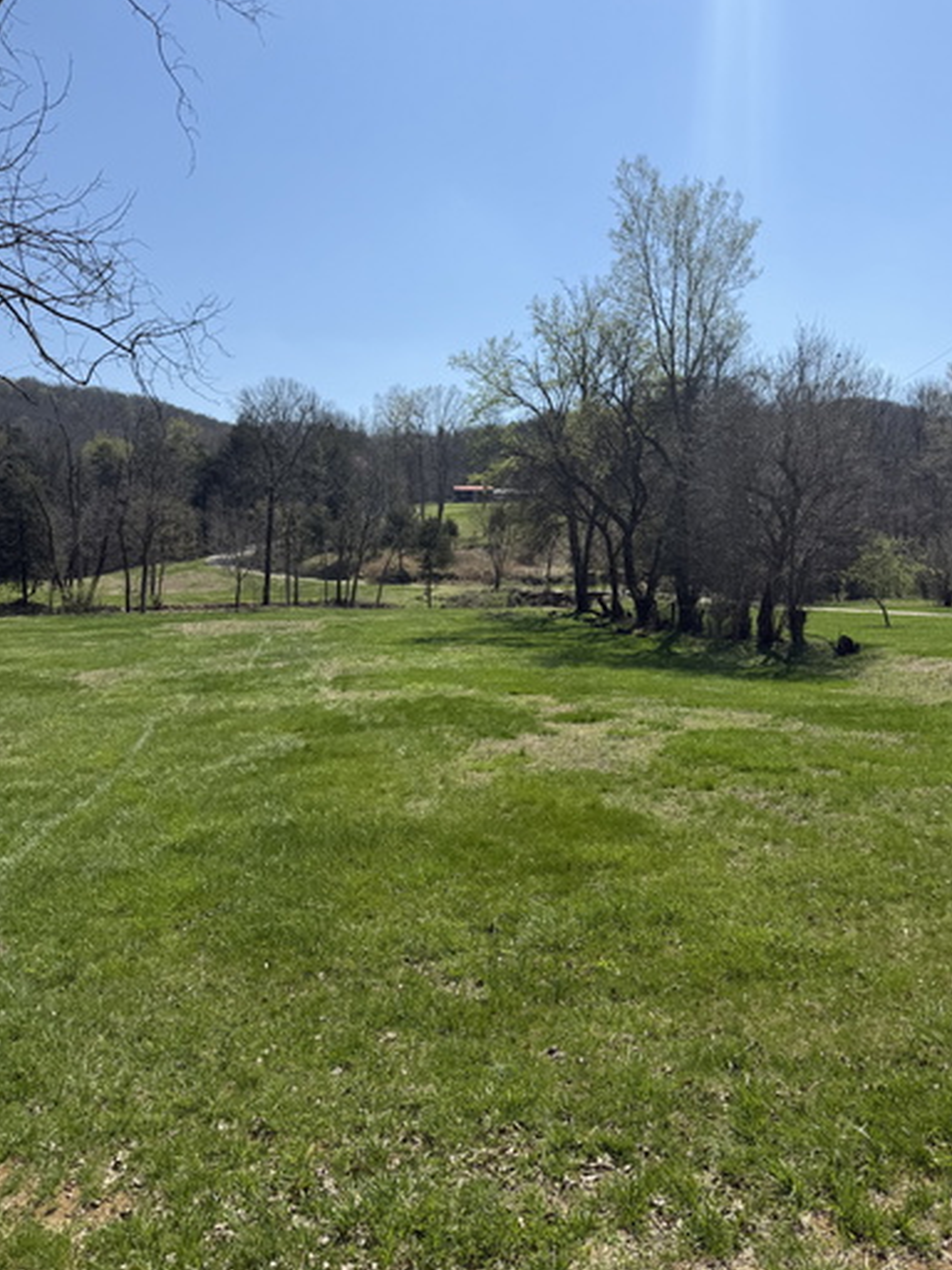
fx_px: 917
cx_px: 474
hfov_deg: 54.9
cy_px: 621
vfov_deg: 69.4
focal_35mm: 25
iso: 80
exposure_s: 1/6173
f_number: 1.78
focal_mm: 6.76
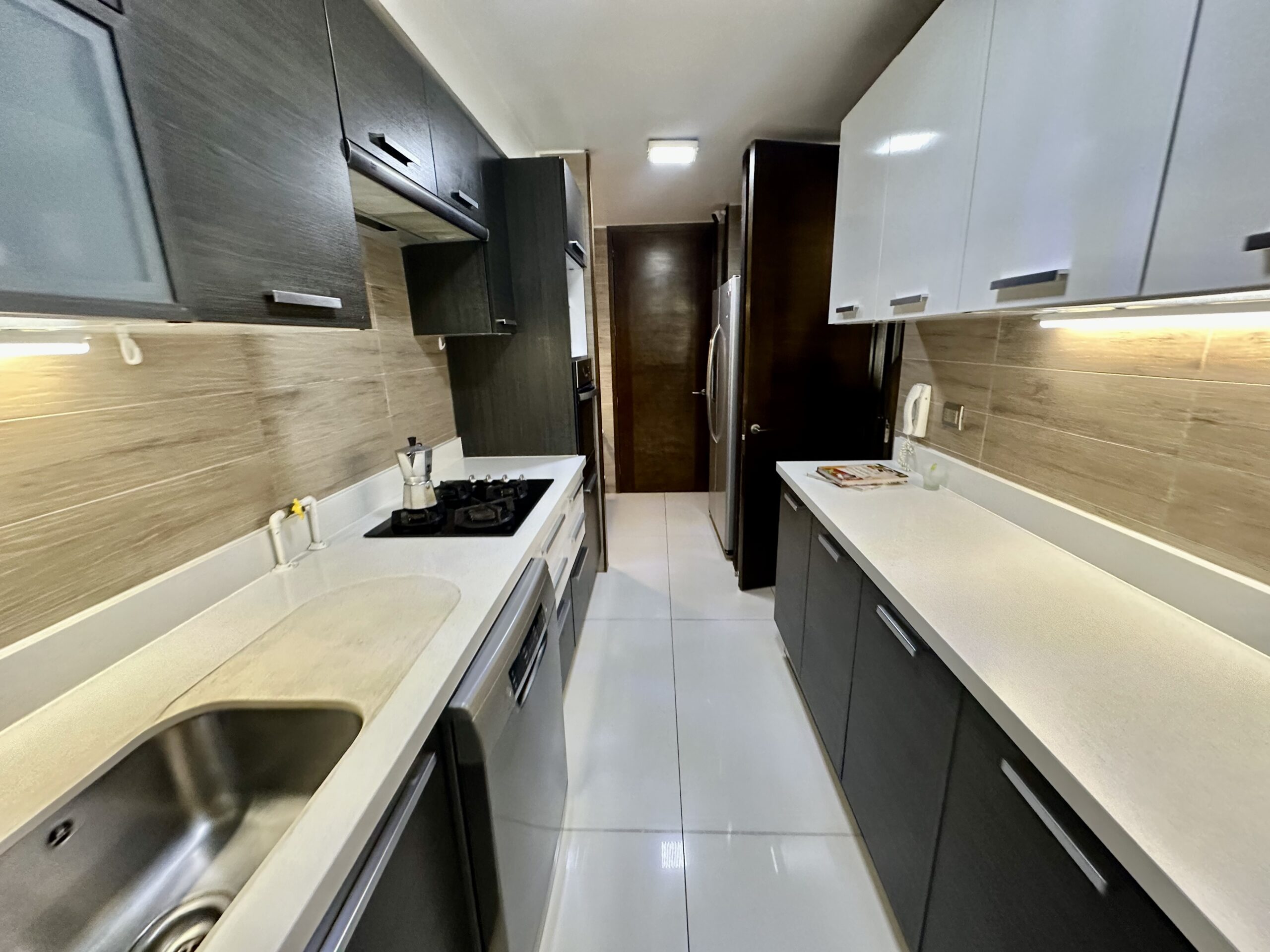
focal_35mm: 14
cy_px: 476
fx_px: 514
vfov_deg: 85.7
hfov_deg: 102.1
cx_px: 635
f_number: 2.2
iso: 250
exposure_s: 1/100
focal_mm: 2.22
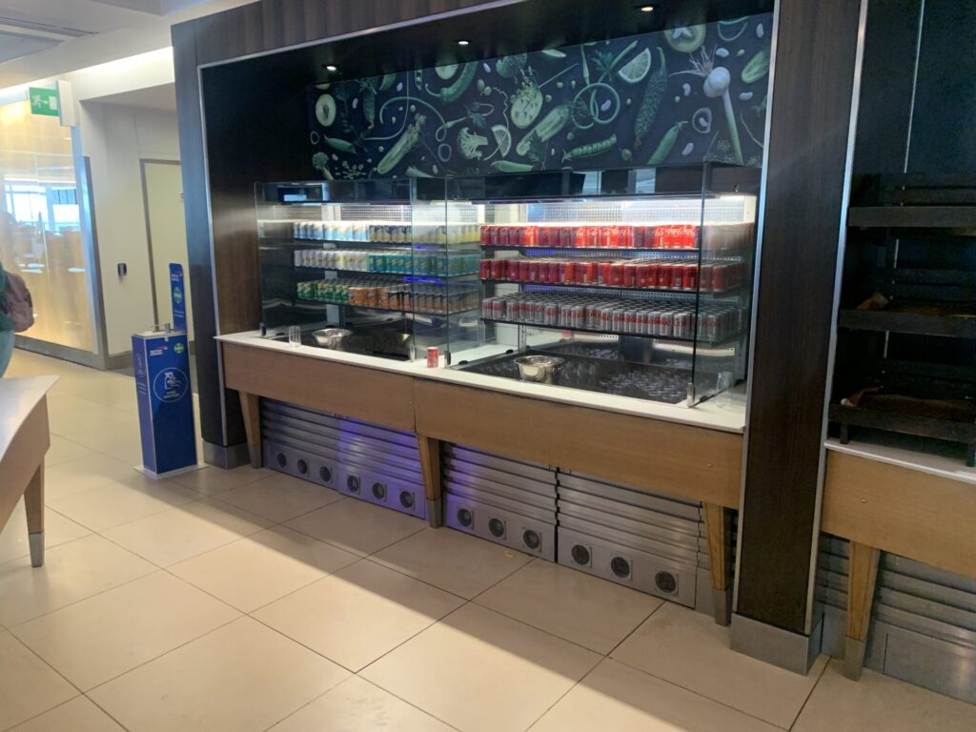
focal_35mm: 26
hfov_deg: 67.3
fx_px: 733
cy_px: 366
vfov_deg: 53.1
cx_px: 488
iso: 320
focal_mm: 4.25
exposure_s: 1/50
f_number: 1.8
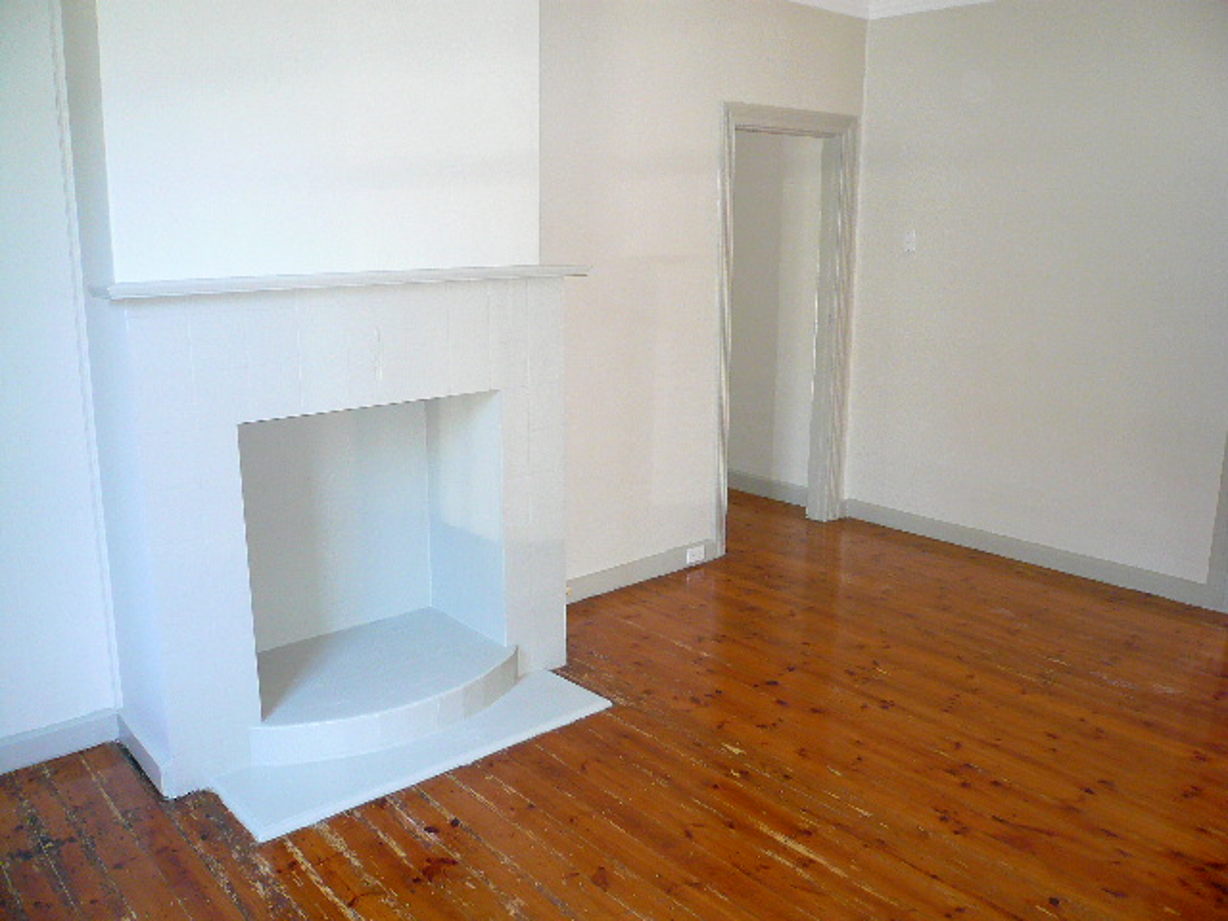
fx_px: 993
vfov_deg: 49.7
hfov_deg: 63.4
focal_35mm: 28
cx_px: 614
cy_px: 460
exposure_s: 1/30
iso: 200
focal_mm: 4.6
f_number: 2.8
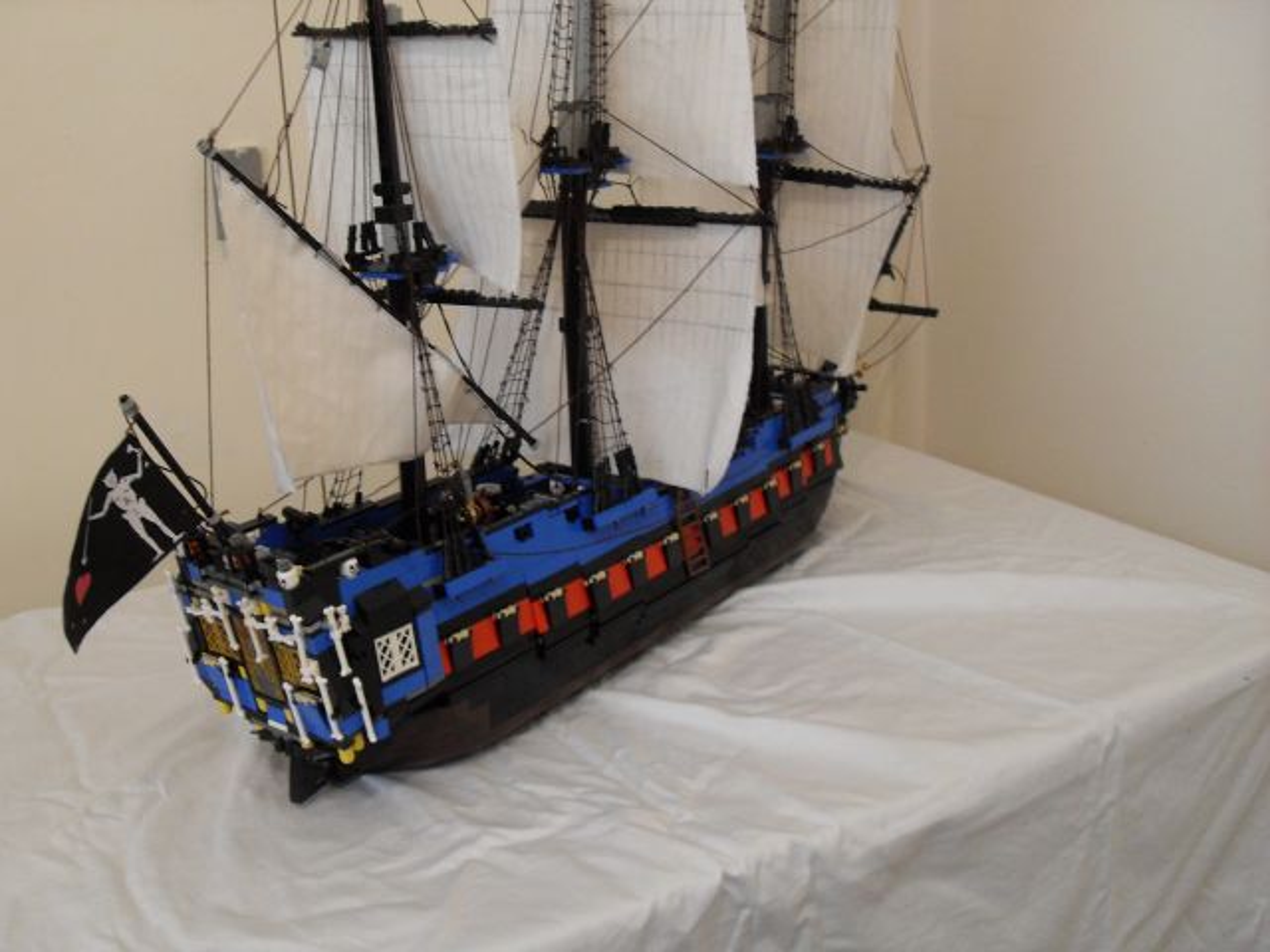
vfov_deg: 38.7
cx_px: 635
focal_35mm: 37
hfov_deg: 50.1
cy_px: 476
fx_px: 1357
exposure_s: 1/15
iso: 200
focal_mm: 6.3
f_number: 2.8
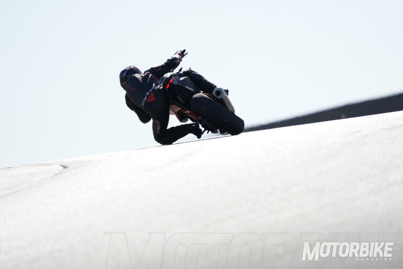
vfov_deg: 2.3
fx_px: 6718
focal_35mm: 600
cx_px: 202
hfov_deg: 3.4
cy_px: 134
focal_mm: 600
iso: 500
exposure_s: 1/1600
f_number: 6.3
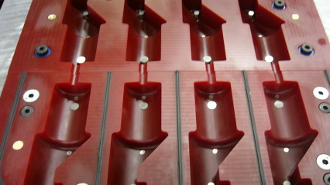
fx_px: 376
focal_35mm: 43
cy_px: 94
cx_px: 184
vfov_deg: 27.7
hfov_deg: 47.3
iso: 200
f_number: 2.8
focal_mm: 5.8
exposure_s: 1/15
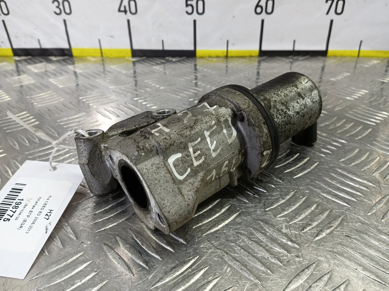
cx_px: 194
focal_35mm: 23
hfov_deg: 73.9
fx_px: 258
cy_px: 146
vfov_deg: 58.9
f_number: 1.6
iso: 127
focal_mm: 4.11
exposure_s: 1/50
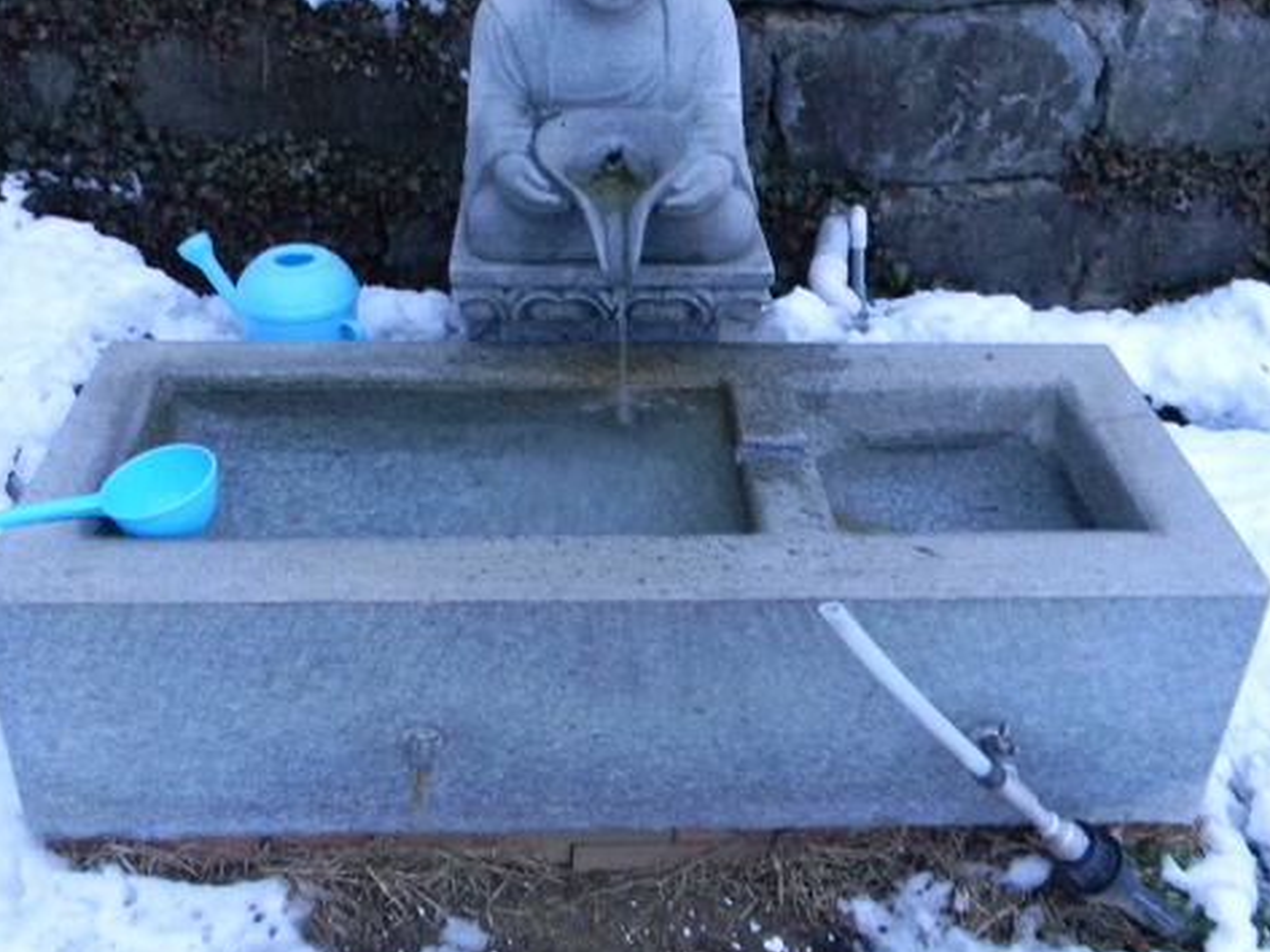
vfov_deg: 37.4
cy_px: 342
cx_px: 632
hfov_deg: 49.0
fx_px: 1394
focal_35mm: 38
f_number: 3.5
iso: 800
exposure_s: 1/8.6
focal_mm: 5
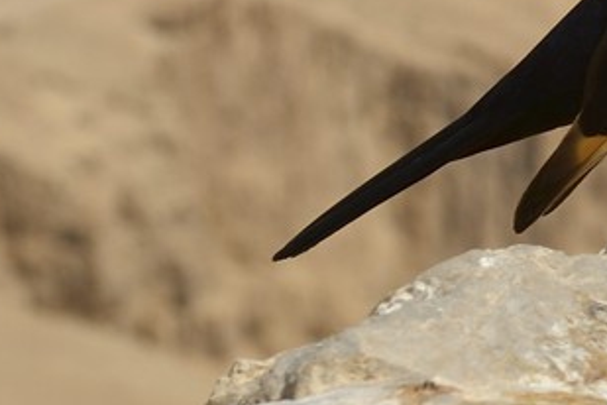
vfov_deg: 3.8
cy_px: -210
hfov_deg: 5.5
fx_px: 6103
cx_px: 1479
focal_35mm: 362
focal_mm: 70
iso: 100
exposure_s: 1/320
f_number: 9
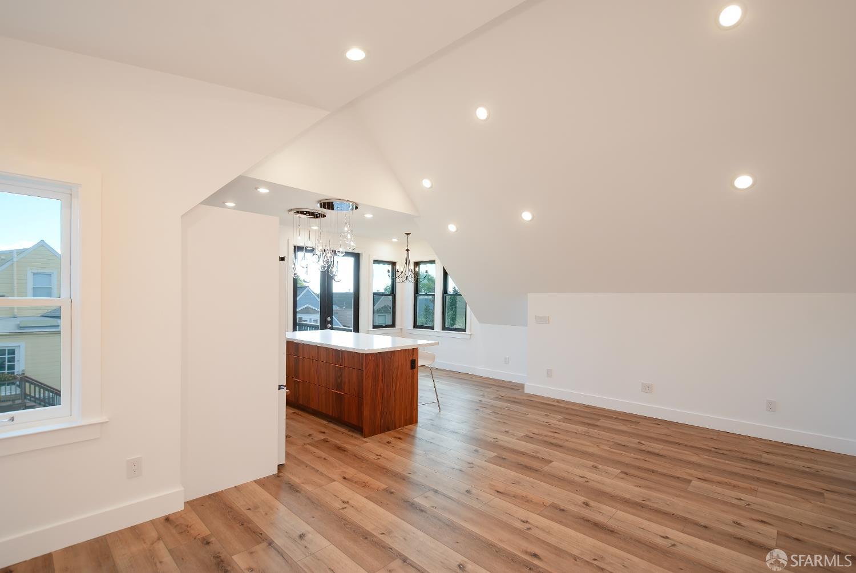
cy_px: 286
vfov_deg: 77.5
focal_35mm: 15
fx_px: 357
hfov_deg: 100.3
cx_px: 428
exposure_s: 1/800
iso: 400
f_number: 5
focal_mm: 10
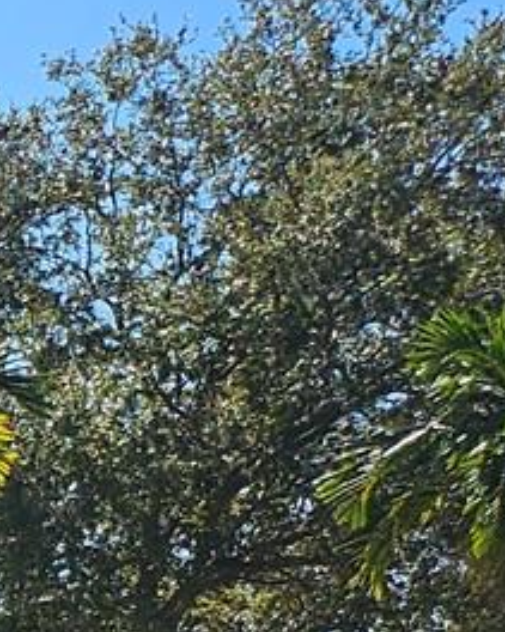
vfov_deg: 12.4
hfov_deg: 8.0
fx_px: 2654
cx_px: -1352
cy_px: 1154
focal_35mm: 142
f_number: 1.8
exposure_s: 1/3474
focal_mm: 5
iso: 50
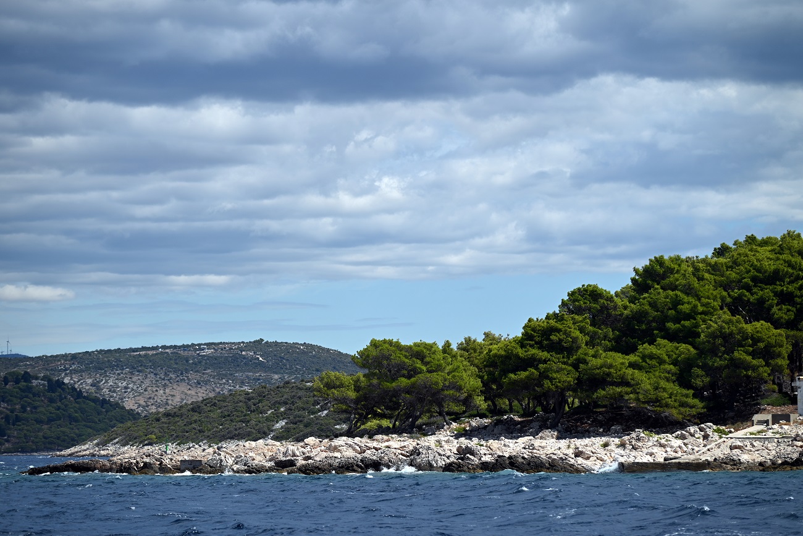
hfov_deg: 14.2
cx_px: 402
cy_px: 268
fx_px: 3234
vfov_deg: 9.5
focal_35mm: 145
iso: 100
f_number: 6.3
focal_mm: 145
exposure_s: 1/1250
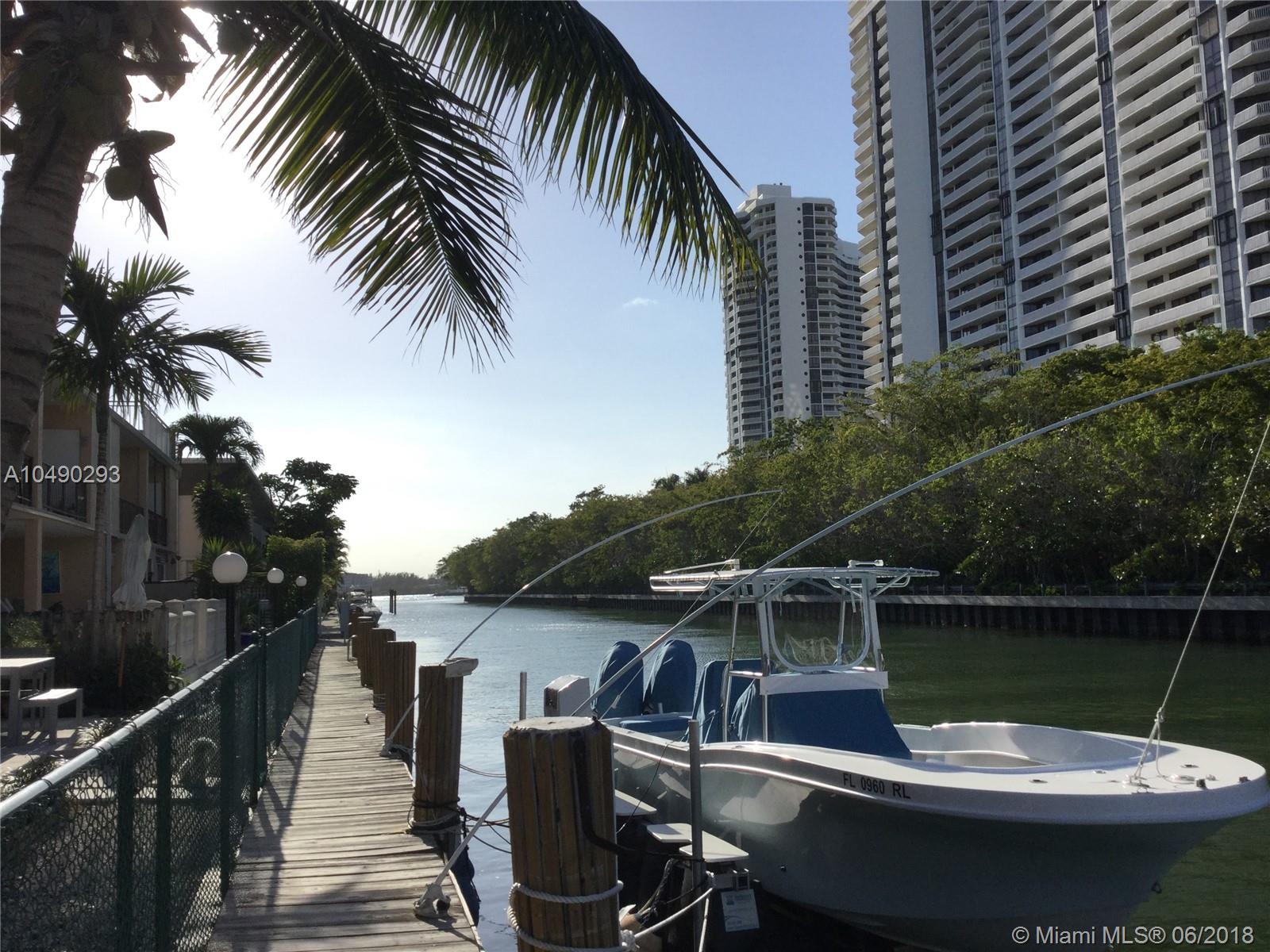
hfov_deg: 58.4
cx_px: 635
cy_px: 476
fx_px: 1137
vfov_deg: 45.4
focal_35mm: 31
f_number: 2.4
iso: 25
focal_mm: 3.3
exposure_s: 1/2146
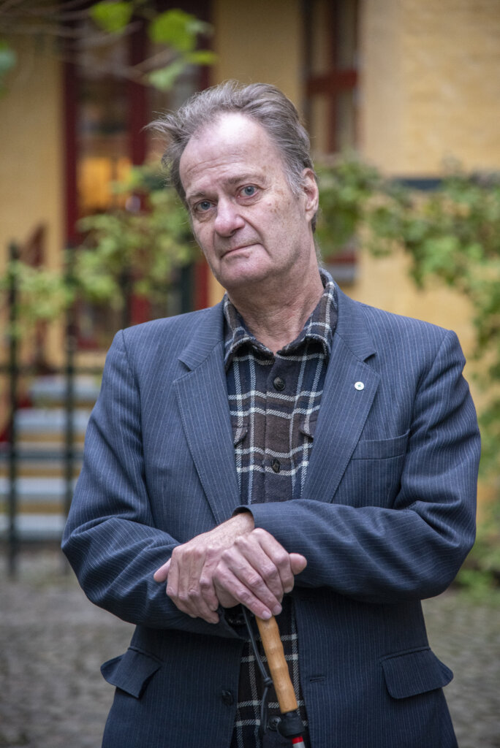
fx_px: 2496
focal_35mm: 120
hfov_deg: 11.4
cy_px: 374
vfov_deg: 17.1
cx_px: 250
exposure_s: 1/100
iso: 3200
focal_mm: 120
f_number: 4
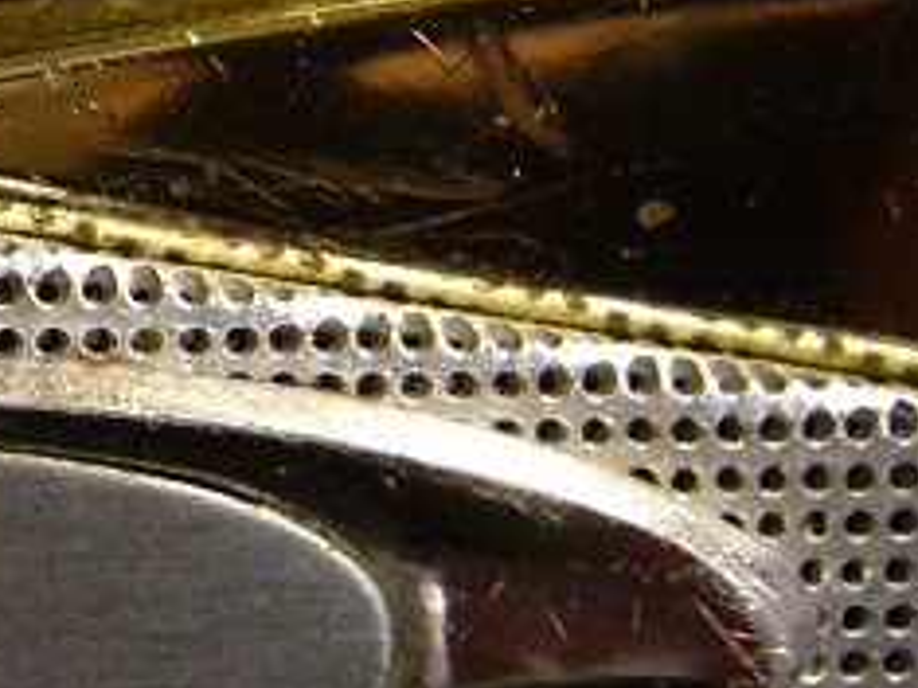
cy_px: 66
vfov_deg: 12.3
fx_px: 3154
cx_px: -371
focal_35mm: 119
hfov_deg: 15.5
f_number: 2.8
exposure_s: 1/15
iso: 200
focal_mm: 5.8
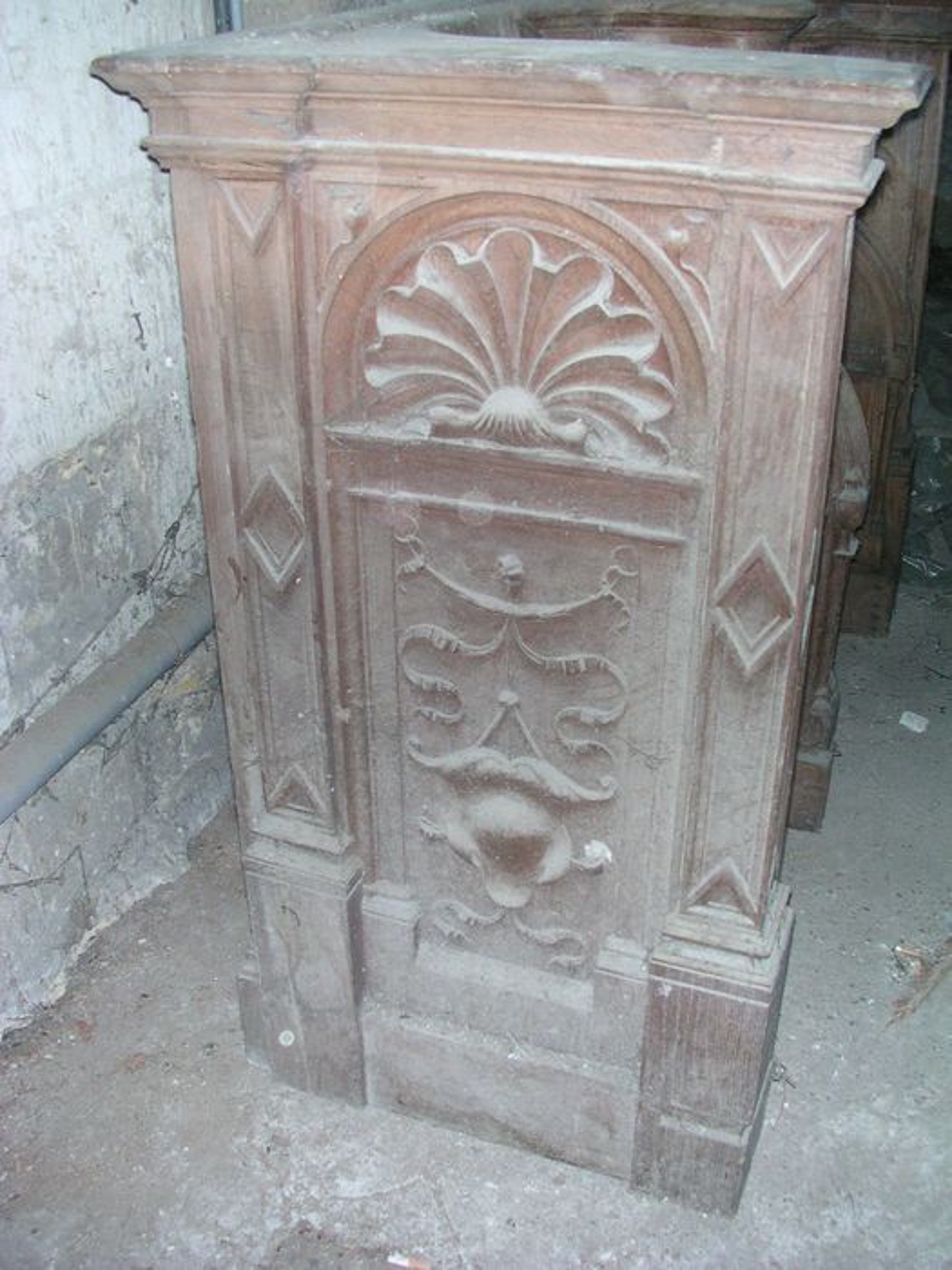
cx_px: 476
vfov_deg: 50.1
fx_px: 1357
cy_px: 635
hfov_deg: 38.7
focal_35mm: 37
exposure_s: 1/60
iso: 197
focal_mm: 5.6
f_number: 2.7
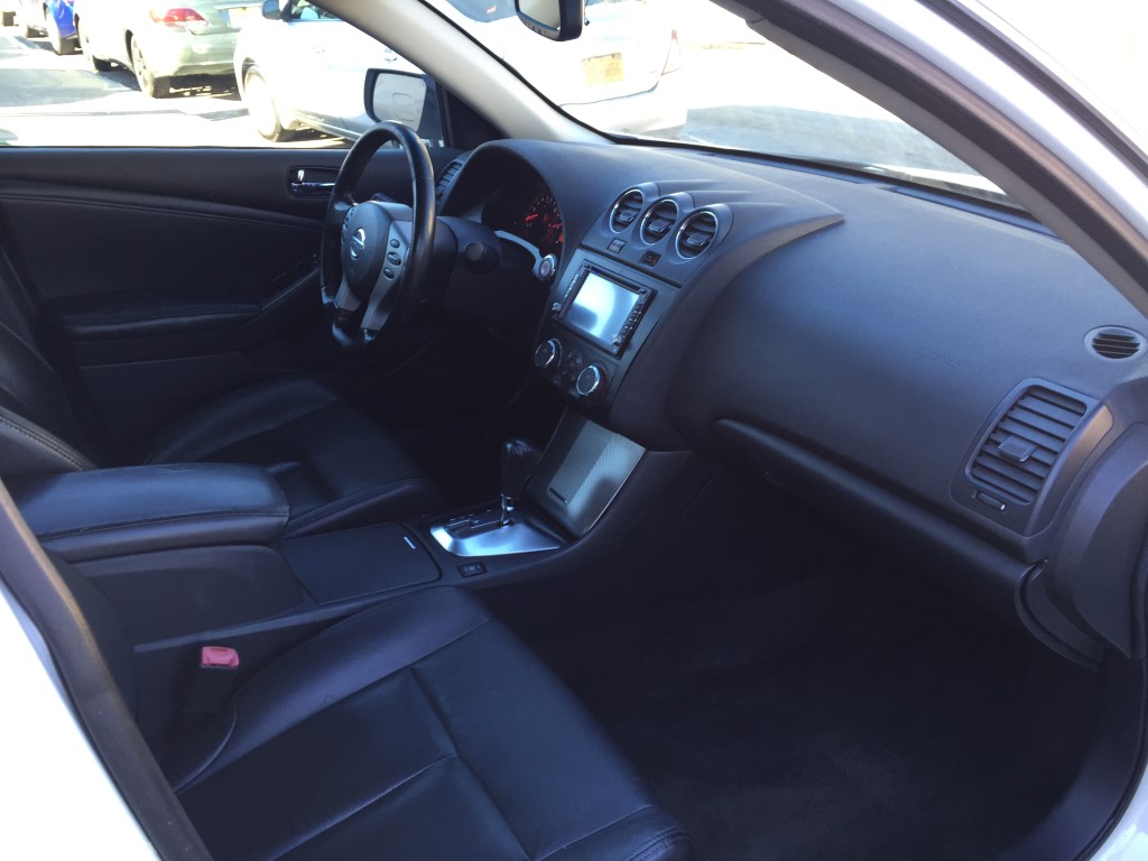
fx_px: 962
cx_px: 574
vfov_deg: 48.2
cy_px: 430
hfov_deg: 61.7
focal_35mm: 29
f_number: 2.2
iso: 40
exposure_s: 1/60
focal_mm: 4.15
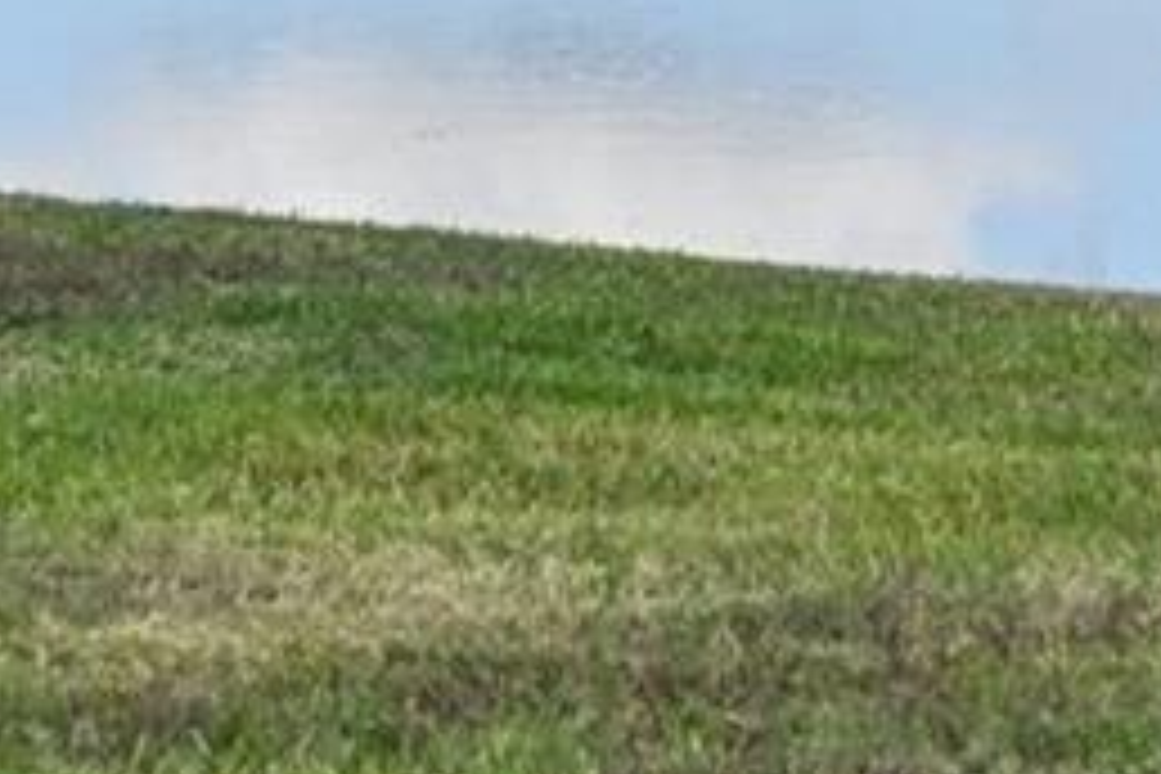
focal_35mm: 186
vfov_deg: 7.1
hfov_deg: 11.0
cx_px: 860
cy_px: -727
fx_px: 5998
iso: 400
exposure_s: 1/2000
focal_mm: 30
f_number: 8
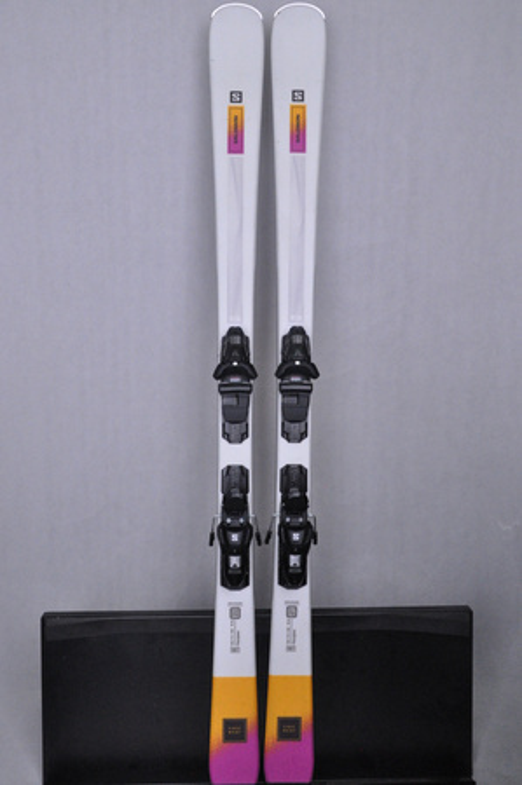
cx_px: 261
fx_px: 785
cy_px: 392
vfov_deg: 53.2
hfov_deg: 36.8
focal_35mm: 36
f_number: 9.5
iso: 3200
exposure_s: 1/125
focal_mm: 24
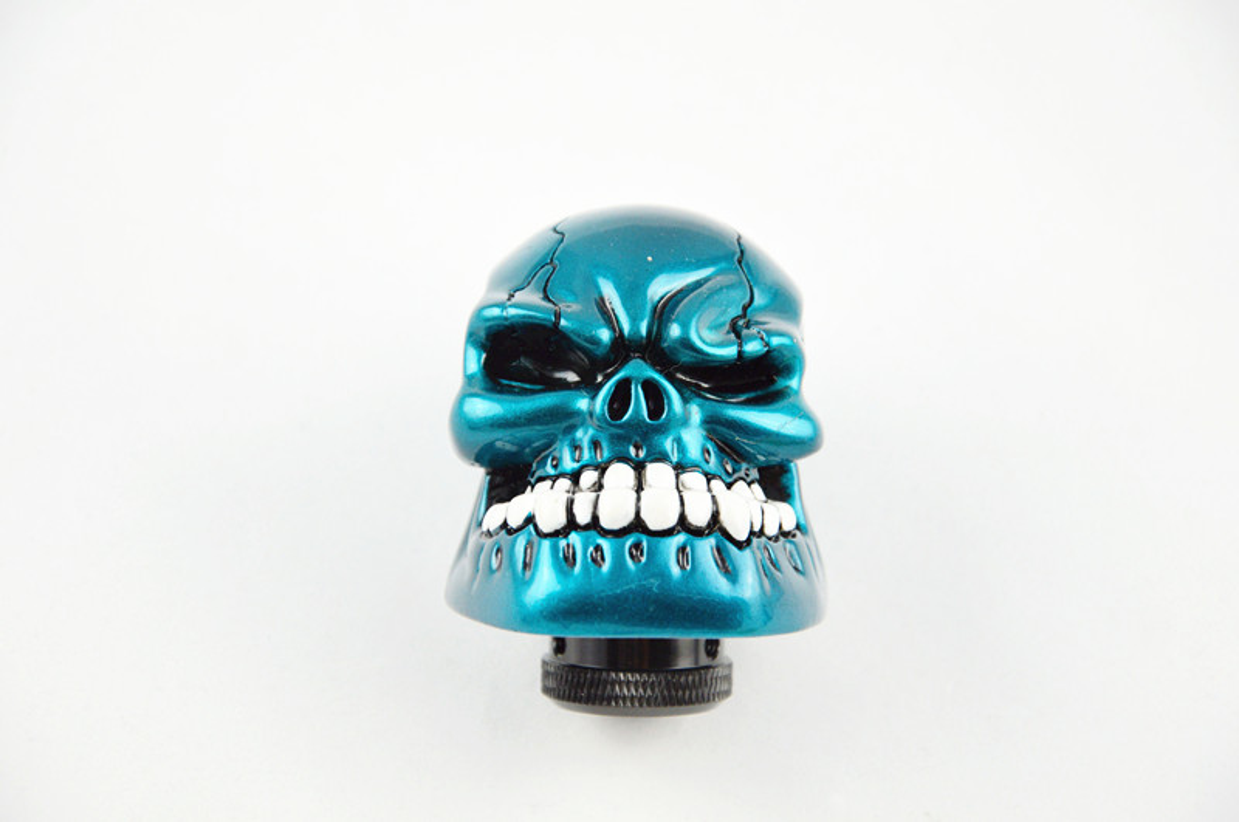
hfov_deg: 13.1
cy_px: 411
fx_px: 5413
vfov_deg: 8.7
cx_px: 620
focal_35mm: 158
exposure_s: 1/125
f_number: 5.6
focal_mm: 105
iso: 400
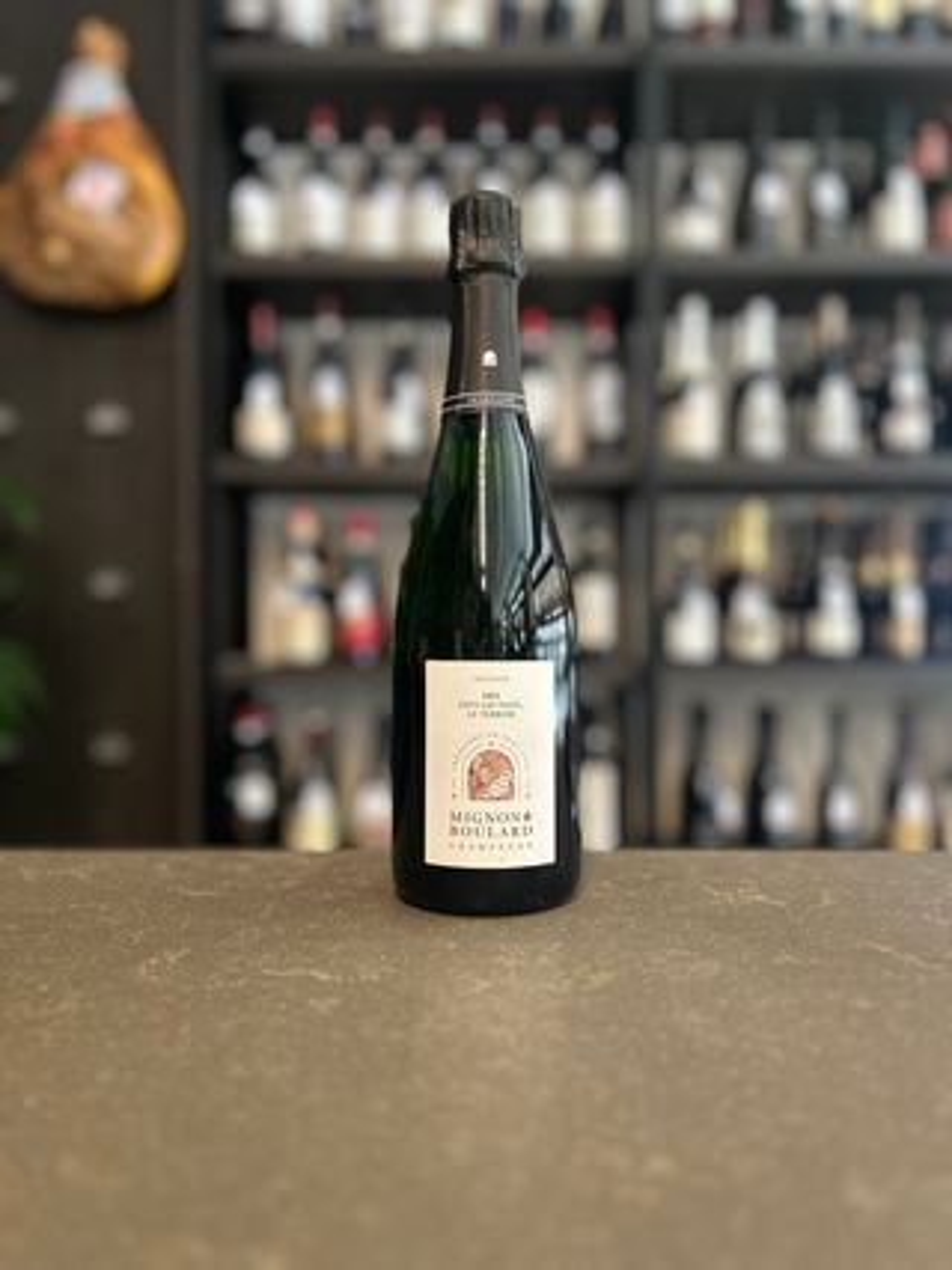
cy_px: 635
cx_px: 476
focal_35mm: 26
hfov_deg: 53.0
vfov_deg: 67.3
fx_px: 954
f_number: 1.5
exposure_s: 1/50
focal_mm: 5.7
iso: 200
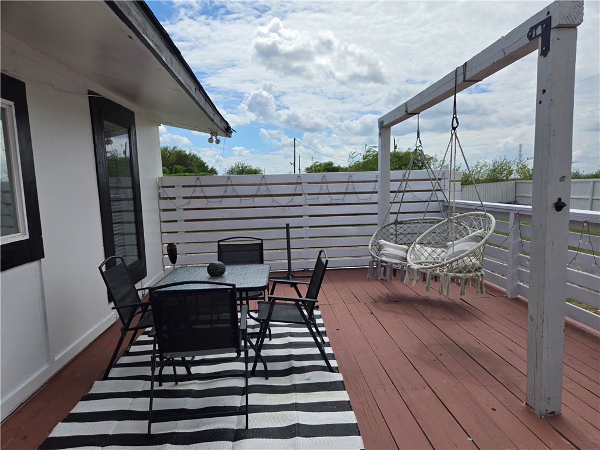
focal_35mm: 23
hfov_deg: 73.9
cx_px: 300
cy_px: 225
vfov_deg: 58.9
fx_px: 399
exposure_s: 1/3009
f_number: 1.8
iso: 25
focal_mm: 5.4
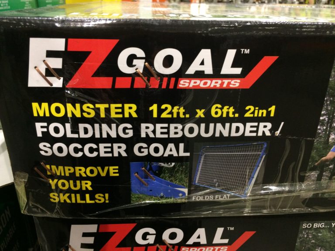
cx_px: 168
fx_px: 281
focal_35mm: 29
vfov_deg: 48.2
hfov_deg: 61.7
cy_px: 126
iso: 200
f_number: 2.2
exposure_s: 1/30
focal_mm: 4.15
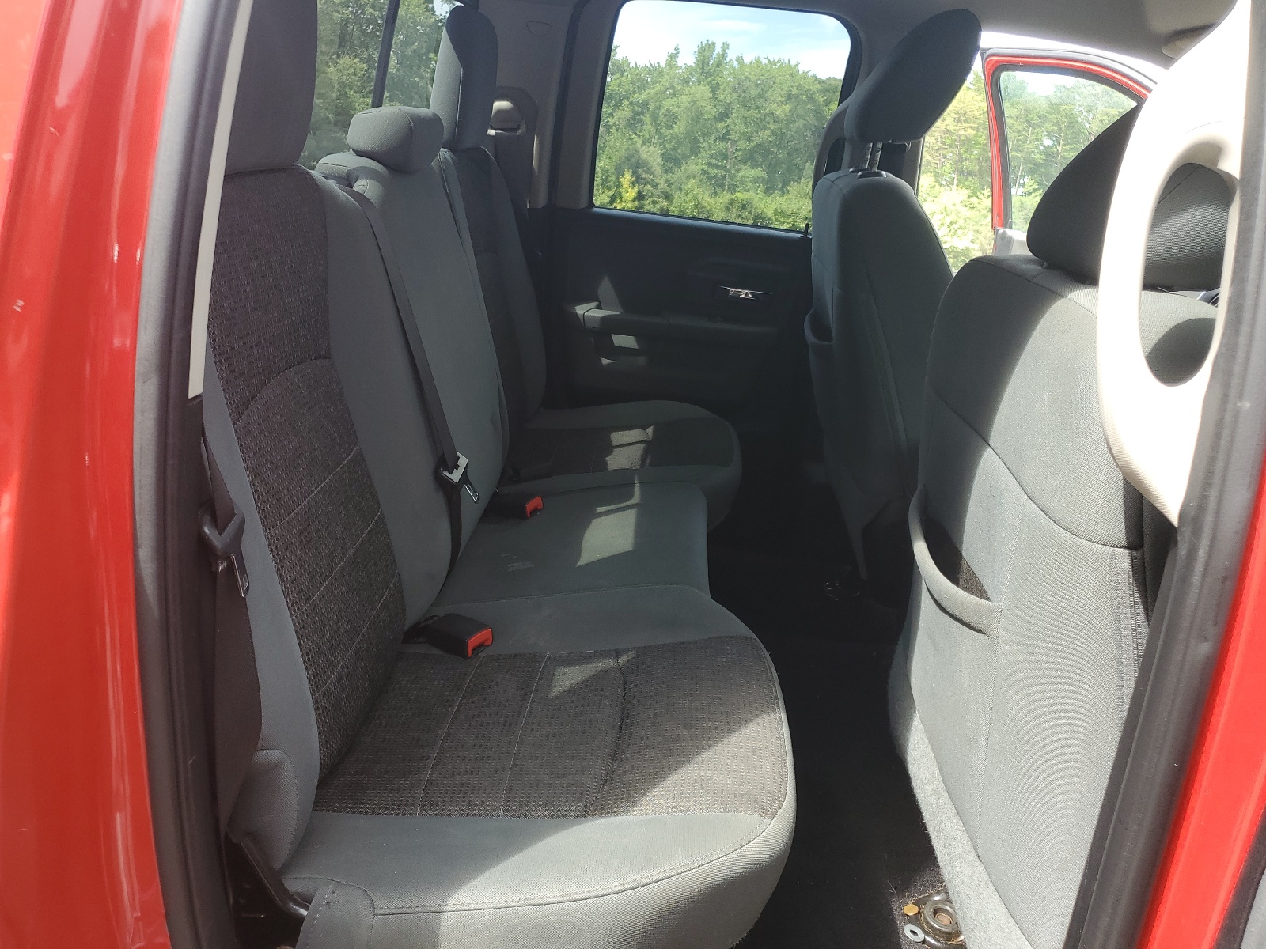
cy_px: 474
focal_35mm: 26
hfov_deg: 67.3
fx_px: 951
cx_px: 633
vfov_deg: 53.1
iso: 50
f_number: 1.5
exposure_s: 1/200
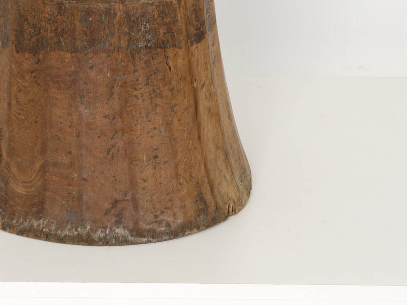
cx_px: 95
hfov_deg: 9.5
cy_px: 14
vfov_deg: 7.1
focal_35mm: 209
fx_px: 2457
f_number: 20
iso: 100
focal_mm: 62
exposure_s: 1/160
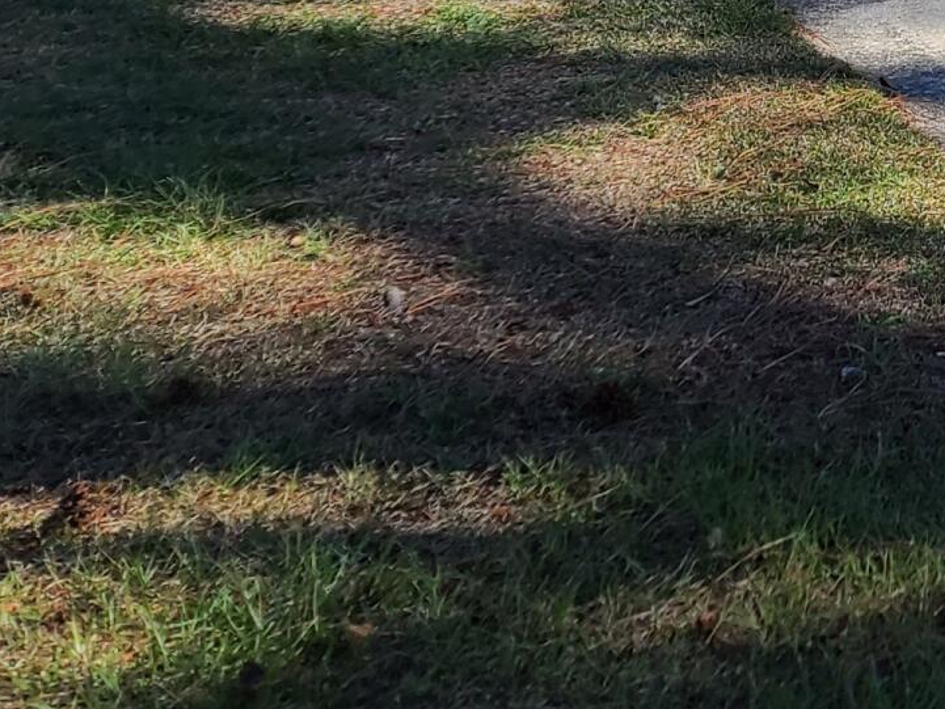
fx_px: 2840
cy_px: -583
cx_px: 1703
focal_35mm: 104
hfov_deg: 16.0
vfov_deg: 12.9
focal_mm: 7
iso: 16
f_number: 1.8
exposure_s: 1/477
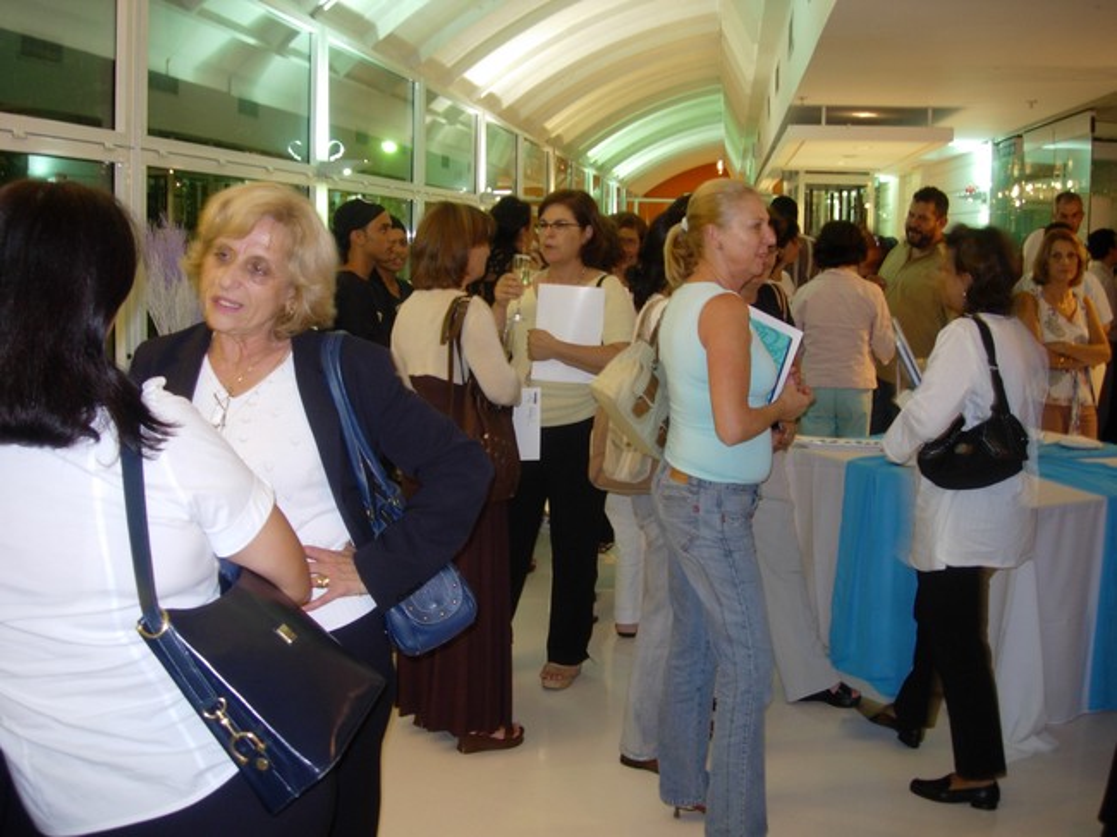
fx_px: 1226
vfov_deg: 37.7
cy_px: 418
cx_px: 558
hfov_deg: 49.0
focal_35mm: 38
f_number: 2.8
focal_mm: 7.8
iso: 79
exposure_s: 1/5.3
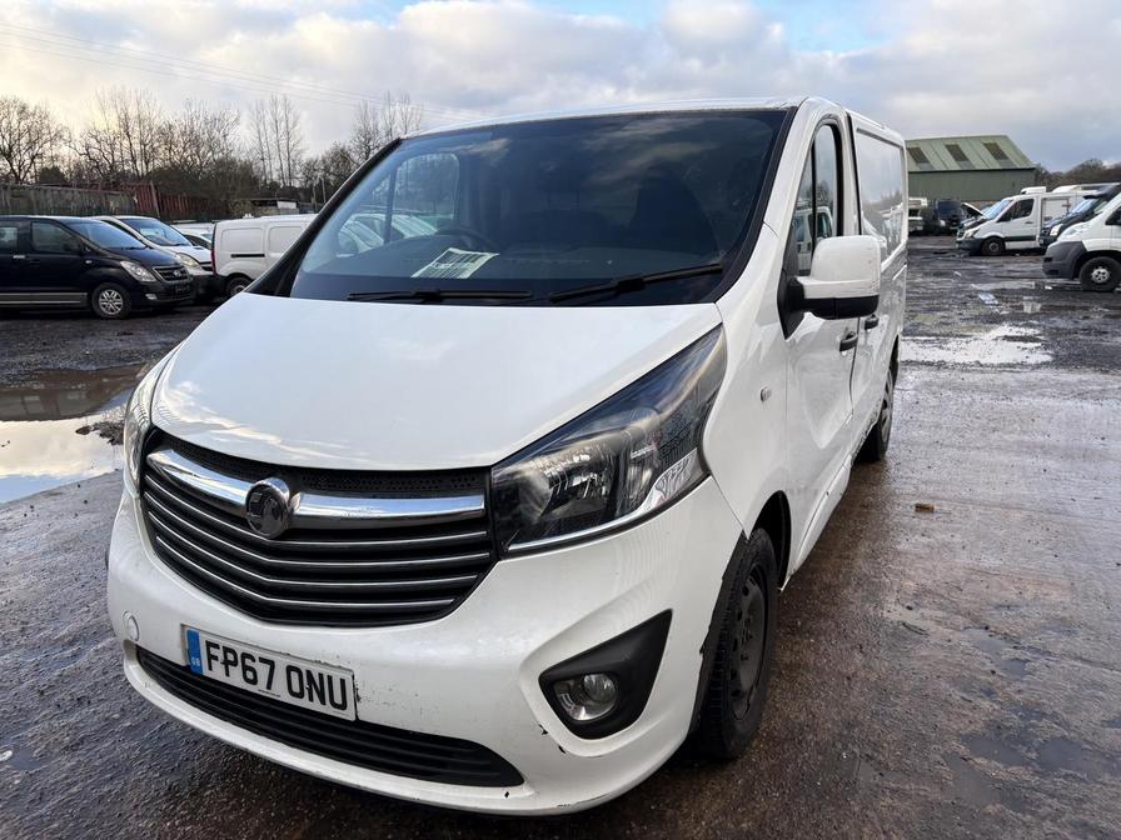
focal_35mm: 26
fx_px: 842
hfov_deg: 67.3
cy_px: 420
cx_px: 560
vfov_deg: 53.1
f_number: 1.6
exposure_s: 1/680
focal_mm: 5.96
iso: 50
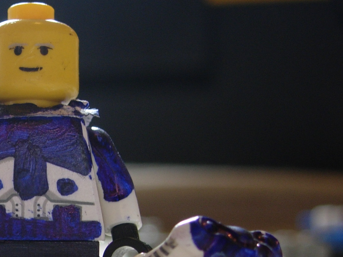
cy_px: 228
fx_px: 941
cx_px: 0
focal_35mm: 95
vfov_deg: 15.4
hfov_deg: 20.0
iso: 64
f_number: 2.9
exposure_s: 1/14.2
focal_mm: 8.5
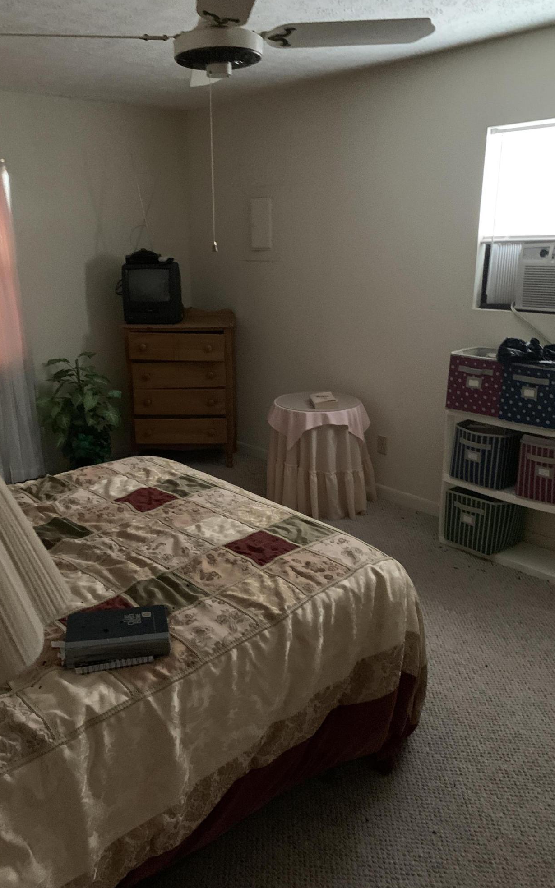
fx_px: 678
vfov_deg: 66.5
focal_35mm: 28
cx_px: 225
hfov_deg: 44.3
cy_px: 439
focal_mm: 4.25
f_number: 1.8
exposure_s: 1/20
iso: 800
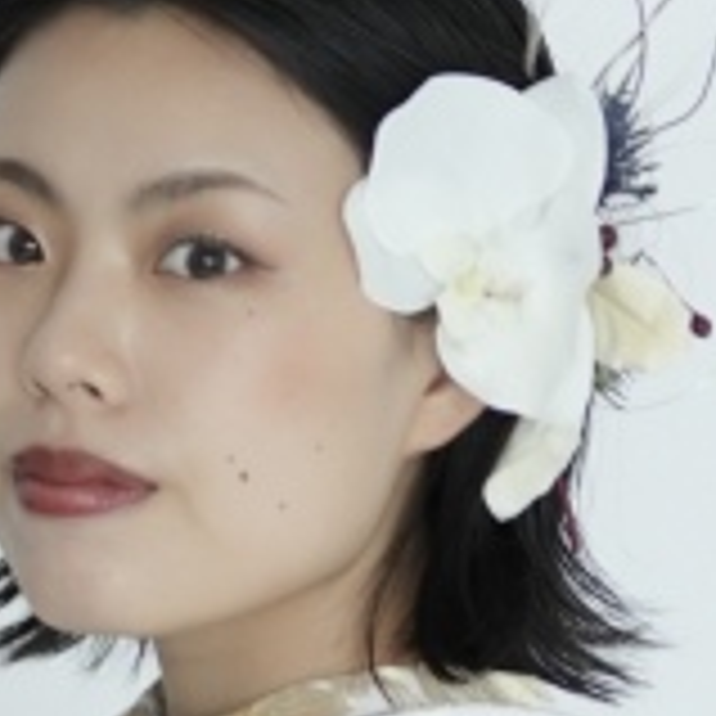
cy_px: 730
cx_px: 18
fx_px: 7512
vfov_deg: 5.4
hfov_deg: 5.4
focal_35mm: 321
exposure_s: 1/125
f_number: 1.4
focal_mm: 50
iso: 320
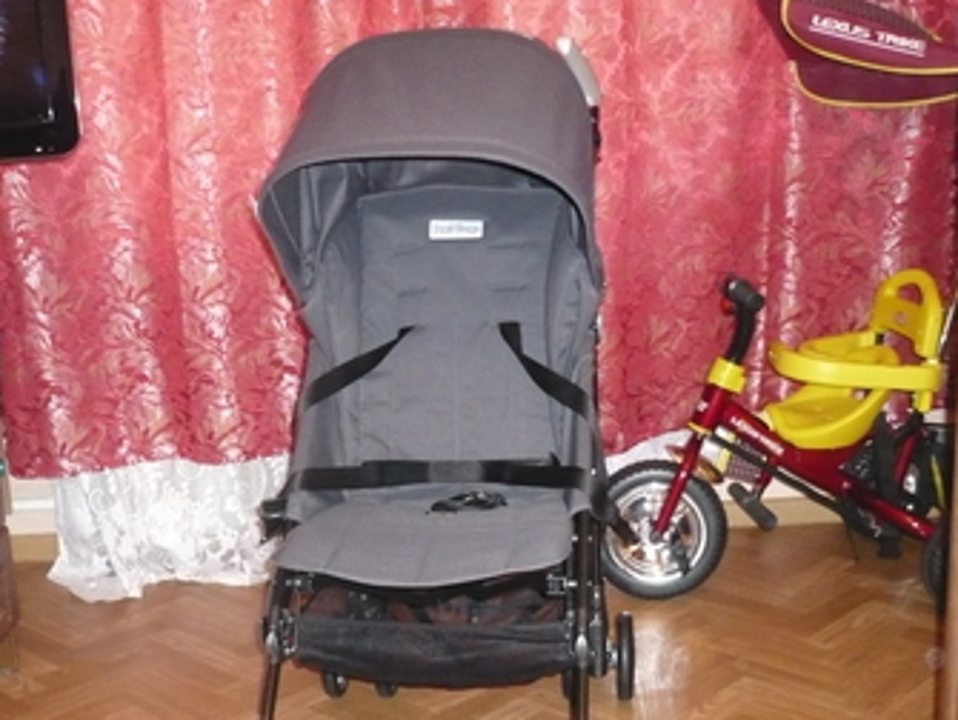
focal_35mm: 47
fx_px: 1302
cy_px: 454
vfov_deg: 30.8
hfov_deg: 40.4
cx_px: 435
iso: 640
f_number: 2.8
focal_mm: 5.8
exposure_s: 1/30
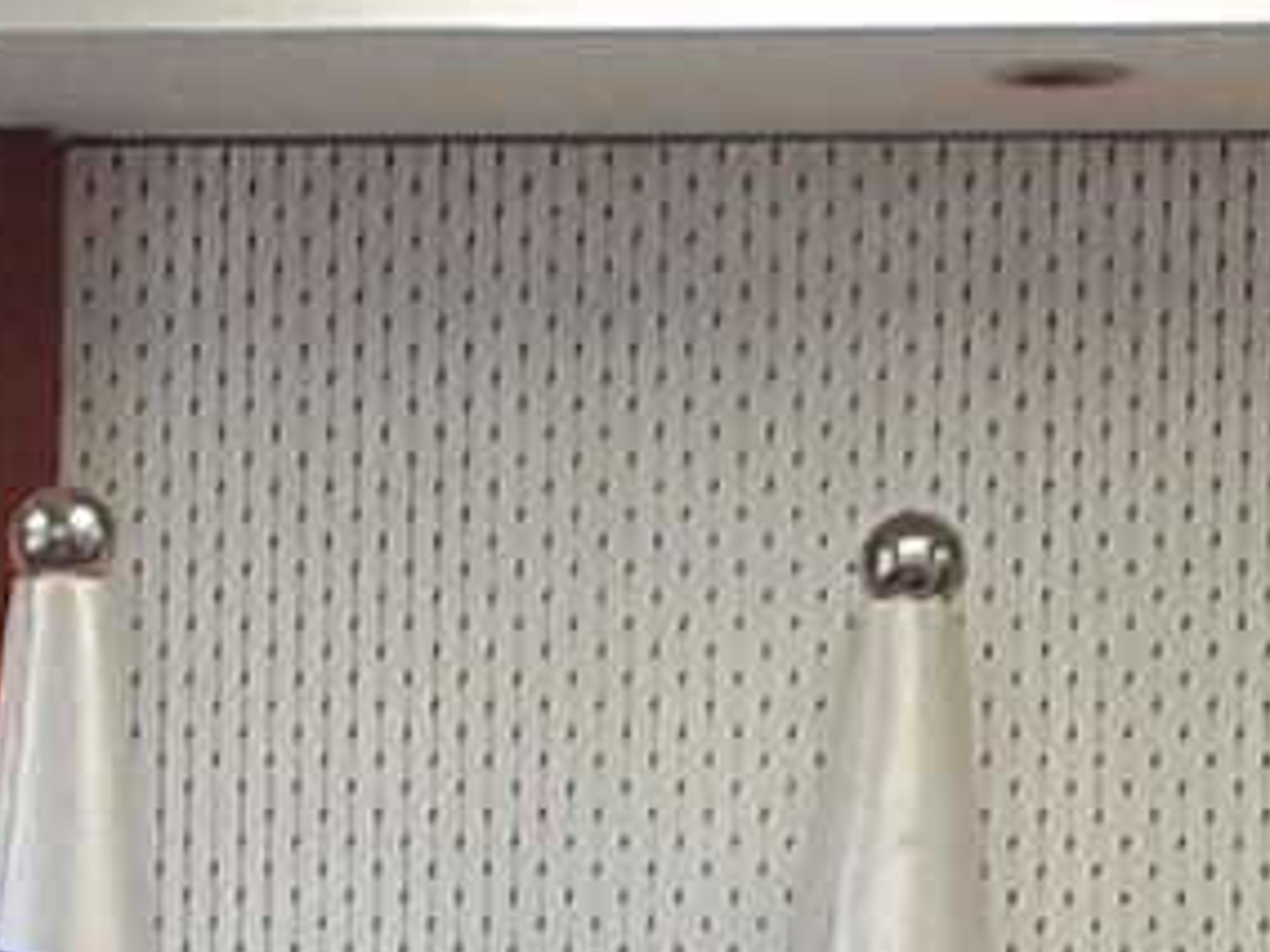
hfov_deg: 14.1
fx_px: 4880
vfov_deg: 10.4
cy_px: 1761
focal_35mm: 133
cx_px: -514
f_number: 1.9
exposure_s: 1/100
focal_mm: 3.6
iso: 50
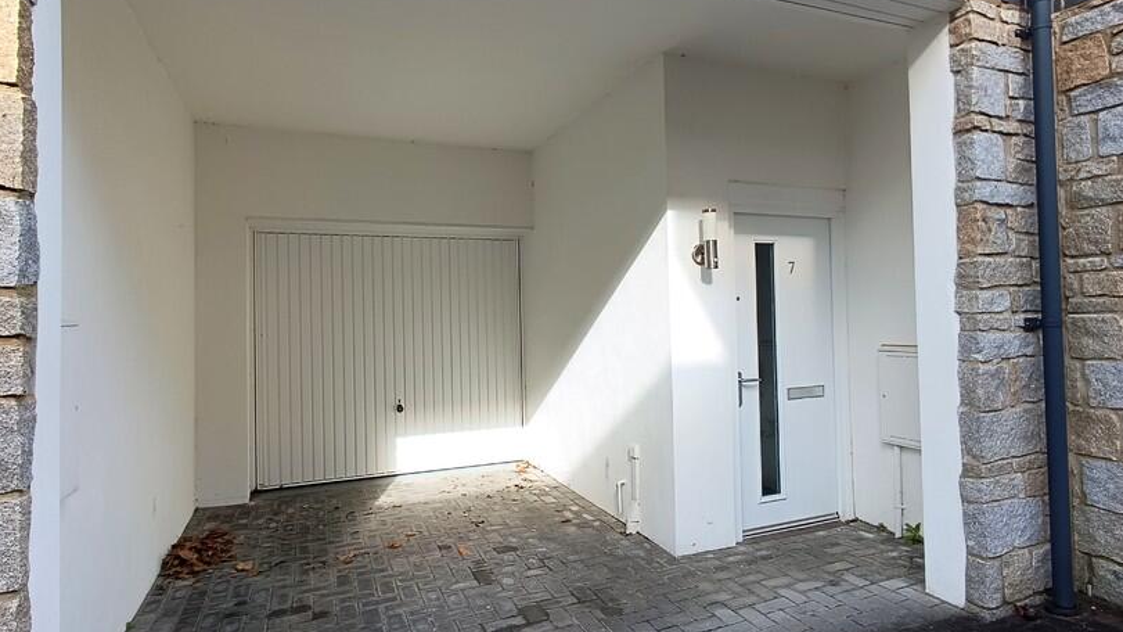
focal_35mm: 22
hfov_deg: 81.1
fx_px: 655
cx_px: 591
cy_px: 312
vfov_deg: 51.5
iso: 50
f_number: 2.2
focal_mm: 1.66
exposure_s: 1/200
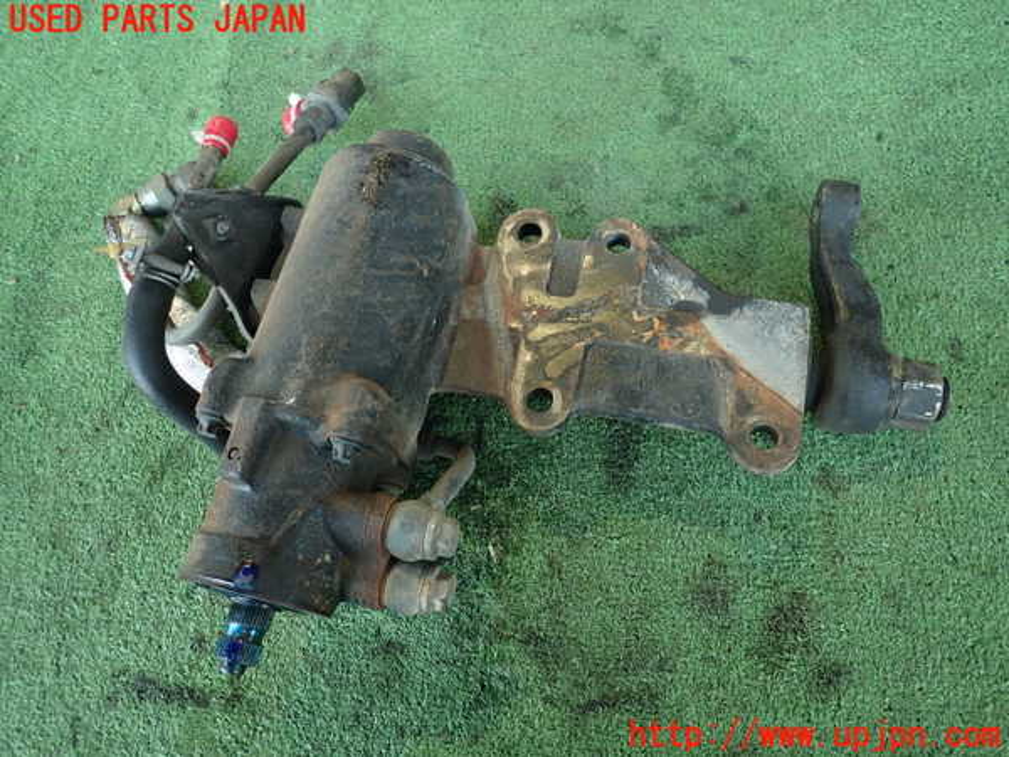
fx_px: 729
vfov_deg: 54.9
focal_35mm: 25
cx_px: 504
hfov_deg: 69.4
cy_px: 378
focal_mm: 4.5
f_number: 2
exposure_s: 1/60
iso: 200
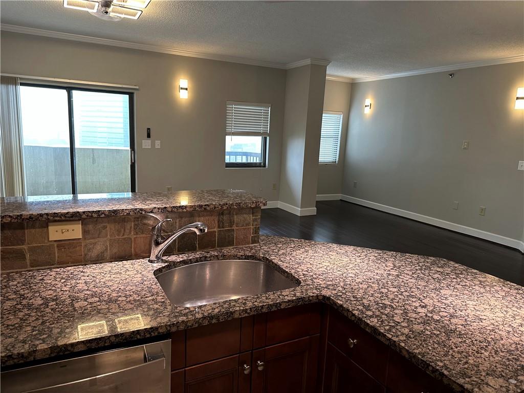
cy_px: 196
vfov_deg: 56.8
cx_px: 262
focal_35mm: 24
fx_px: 363
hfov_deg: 71.6
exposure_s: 1/120
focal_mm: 6.86
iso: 200
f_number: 1.78
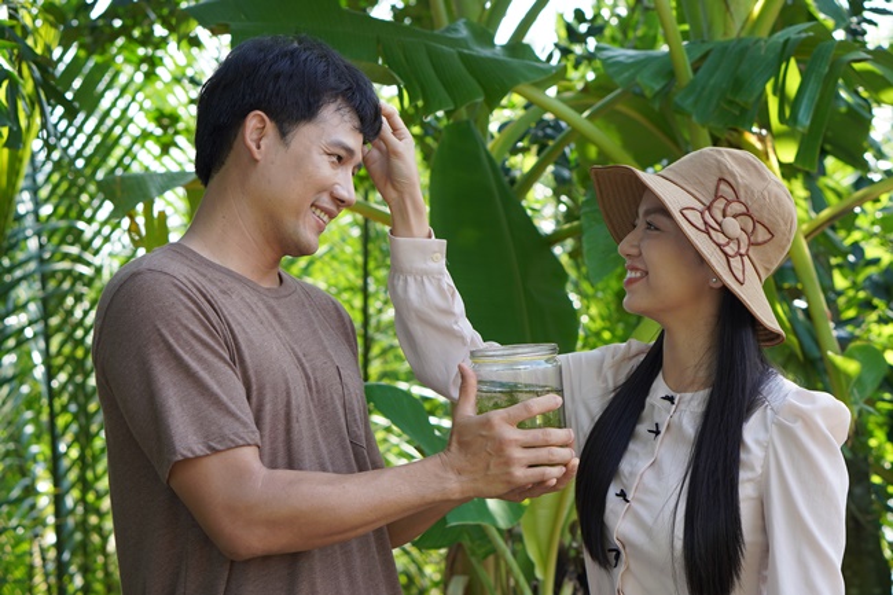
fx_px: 1860
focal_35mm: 75
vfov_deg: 18.2
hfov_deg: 27.0
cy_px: 298
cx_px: 446
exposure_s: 1/160
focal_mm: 50
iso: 160
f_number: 4
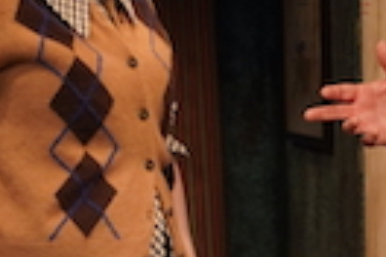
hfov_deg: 4.7
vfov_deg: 3.1
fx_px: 4696
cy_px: 209
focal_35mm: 438
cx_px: 544
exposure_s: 1/400
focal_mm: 89
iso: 1600
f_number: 4
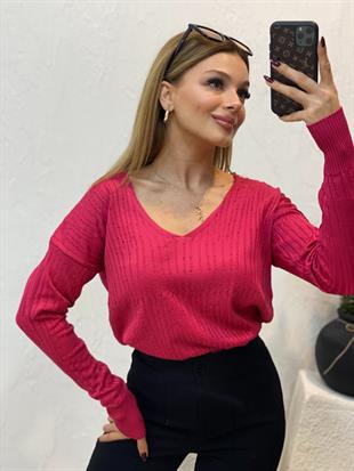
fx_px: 709
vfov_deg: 36.8
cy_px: 236
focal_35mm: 52
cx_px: 177
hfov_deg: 28.0
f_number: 2
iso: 100
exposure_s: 1/100
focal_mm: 6
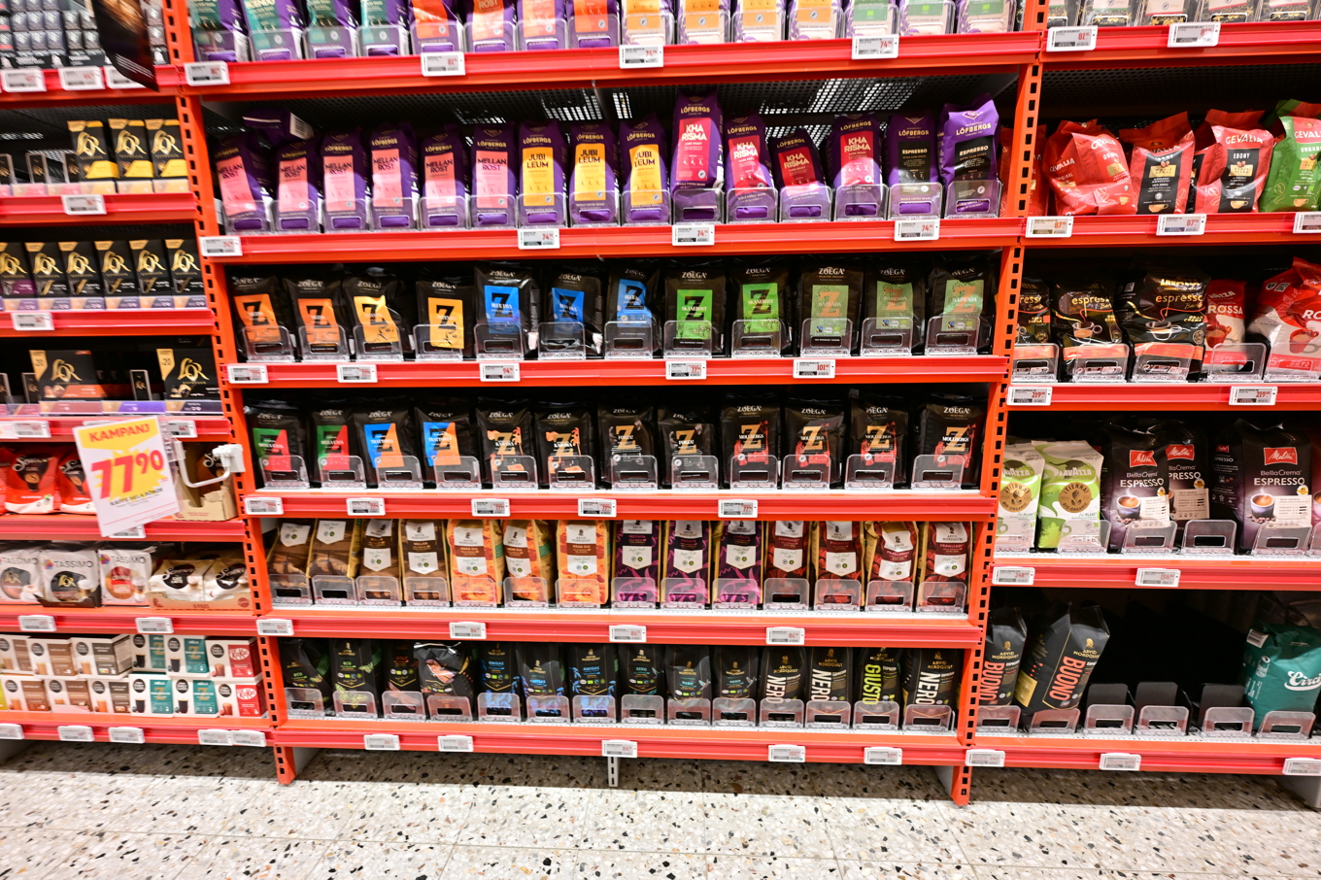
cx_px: 660
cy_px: 440
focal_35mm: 14
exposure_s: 1/60
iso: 320
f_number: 2.8
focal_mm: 14
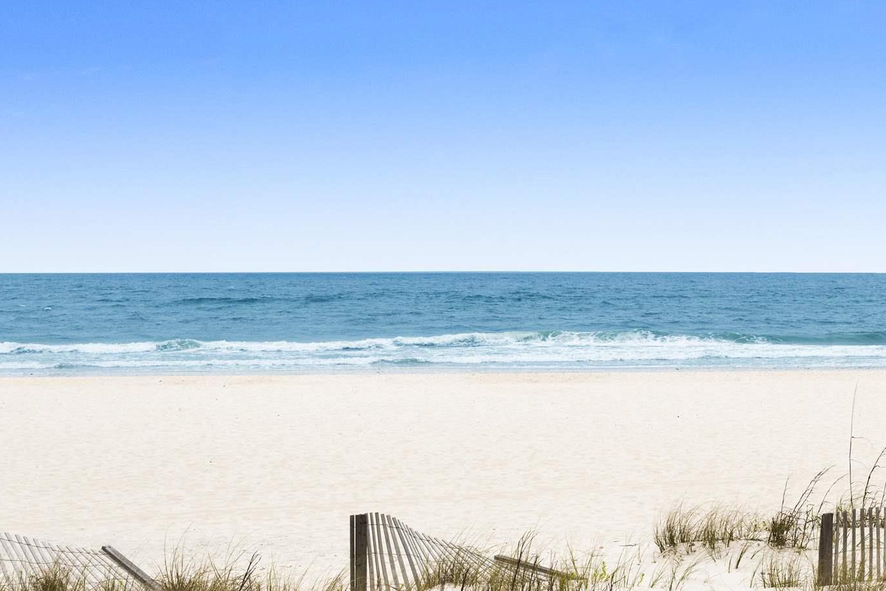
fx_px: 1329
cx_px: 735
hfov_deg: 35.4
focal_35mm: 54
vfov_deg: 25.0
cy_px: 262
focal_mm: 24
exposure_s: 1/640
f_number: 11
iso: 400
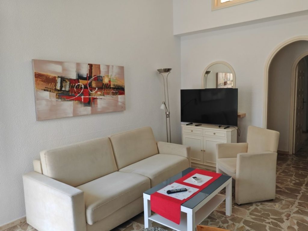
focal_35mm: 26
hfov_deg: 67.3
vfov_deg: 53.1
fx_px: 231
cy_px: 116
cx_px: 154
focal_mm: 5.4
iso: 50
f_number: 1.6
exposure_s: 1/100
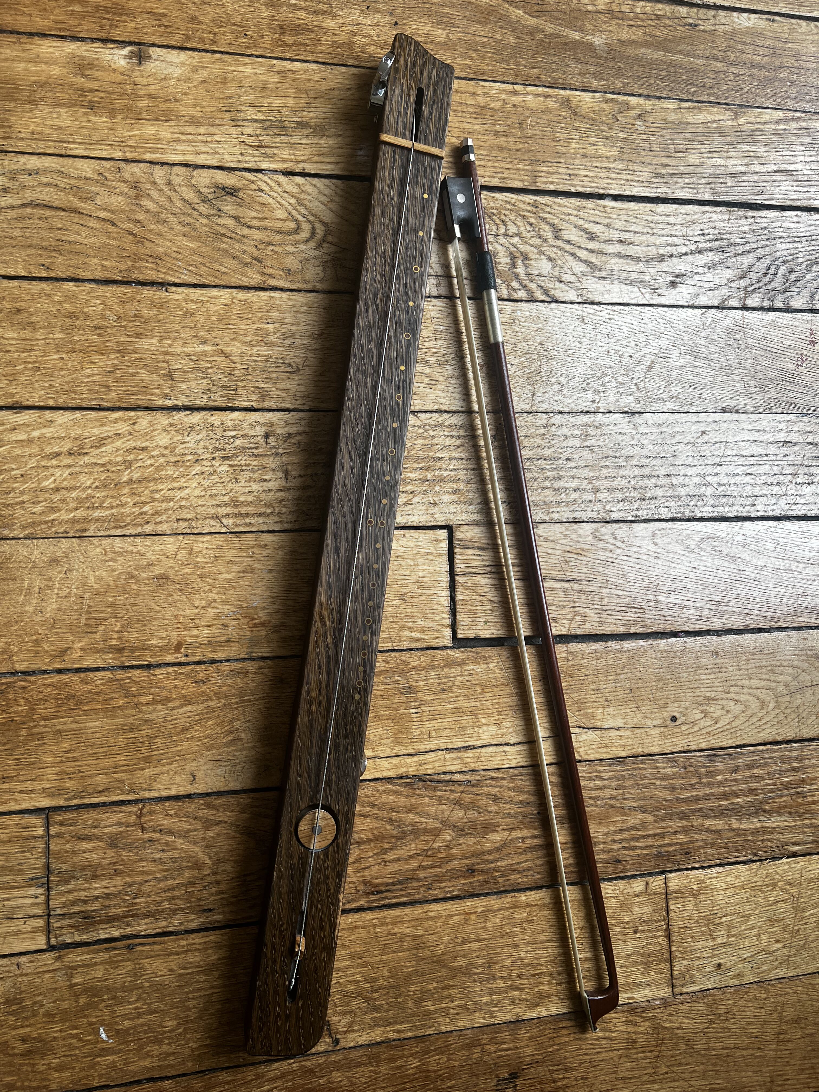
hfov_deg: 53.1
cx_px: 410
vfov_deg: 67.3
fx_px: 820
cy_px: 546
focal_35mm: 26
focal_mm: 5.7
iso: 50
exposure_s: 1/121
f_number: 1.5
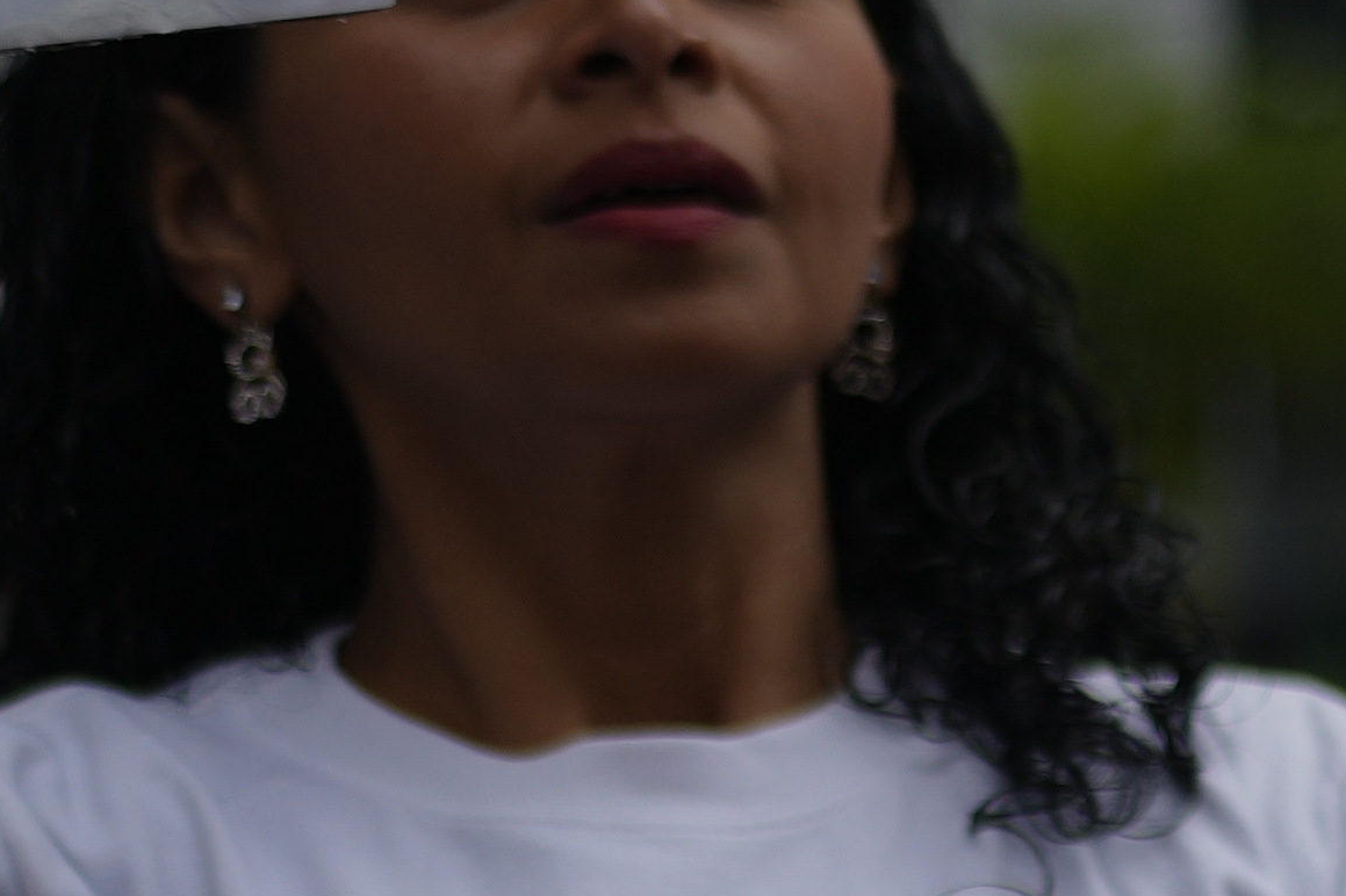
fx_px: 9755
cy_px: 1526
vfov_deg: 5.2
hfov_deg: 6.8
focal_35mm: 261
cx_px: 4507
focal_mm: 35
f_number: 1.4
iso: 50
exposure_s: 1/3200
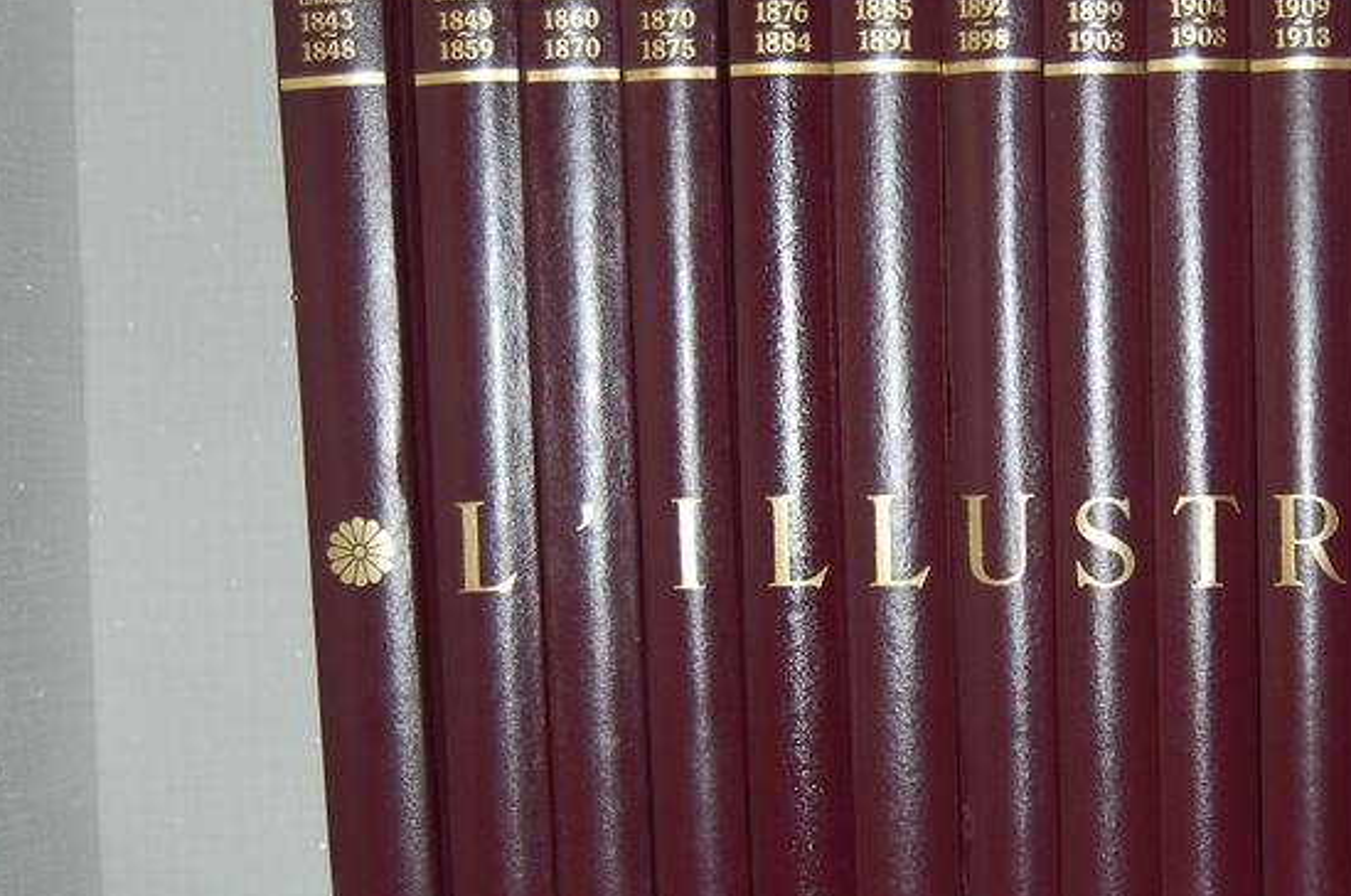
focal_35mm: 82
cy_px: 666
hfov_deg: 24.4
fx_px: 3072
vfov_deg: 16.5
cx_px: 1080
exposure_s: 1/60
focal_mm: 30
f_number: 4.2
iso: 400
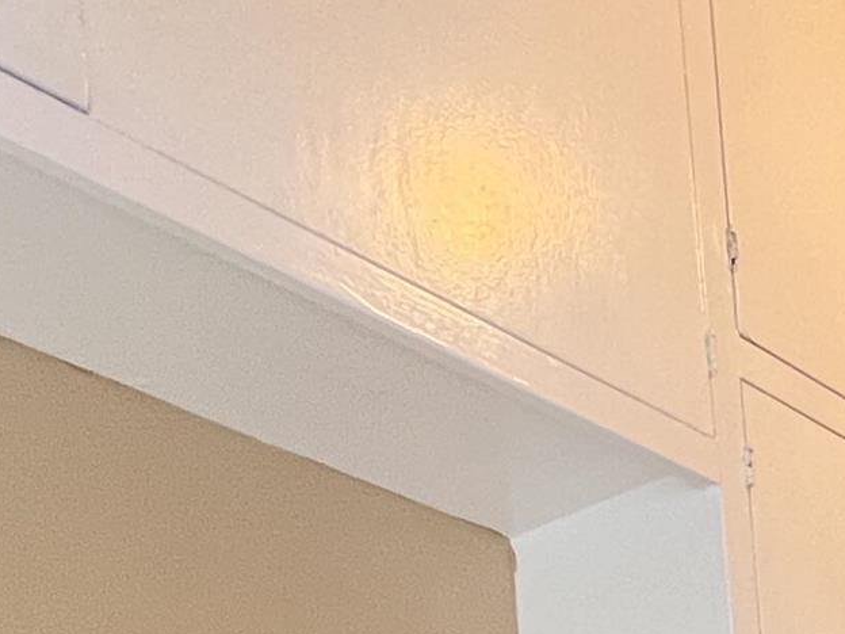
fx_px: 1562
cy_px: 1355
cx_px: 1140
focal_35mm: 64
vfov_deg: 16.2
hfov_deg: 25.4
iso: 160
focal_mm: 1.57
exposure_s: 1/60
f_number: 1.8
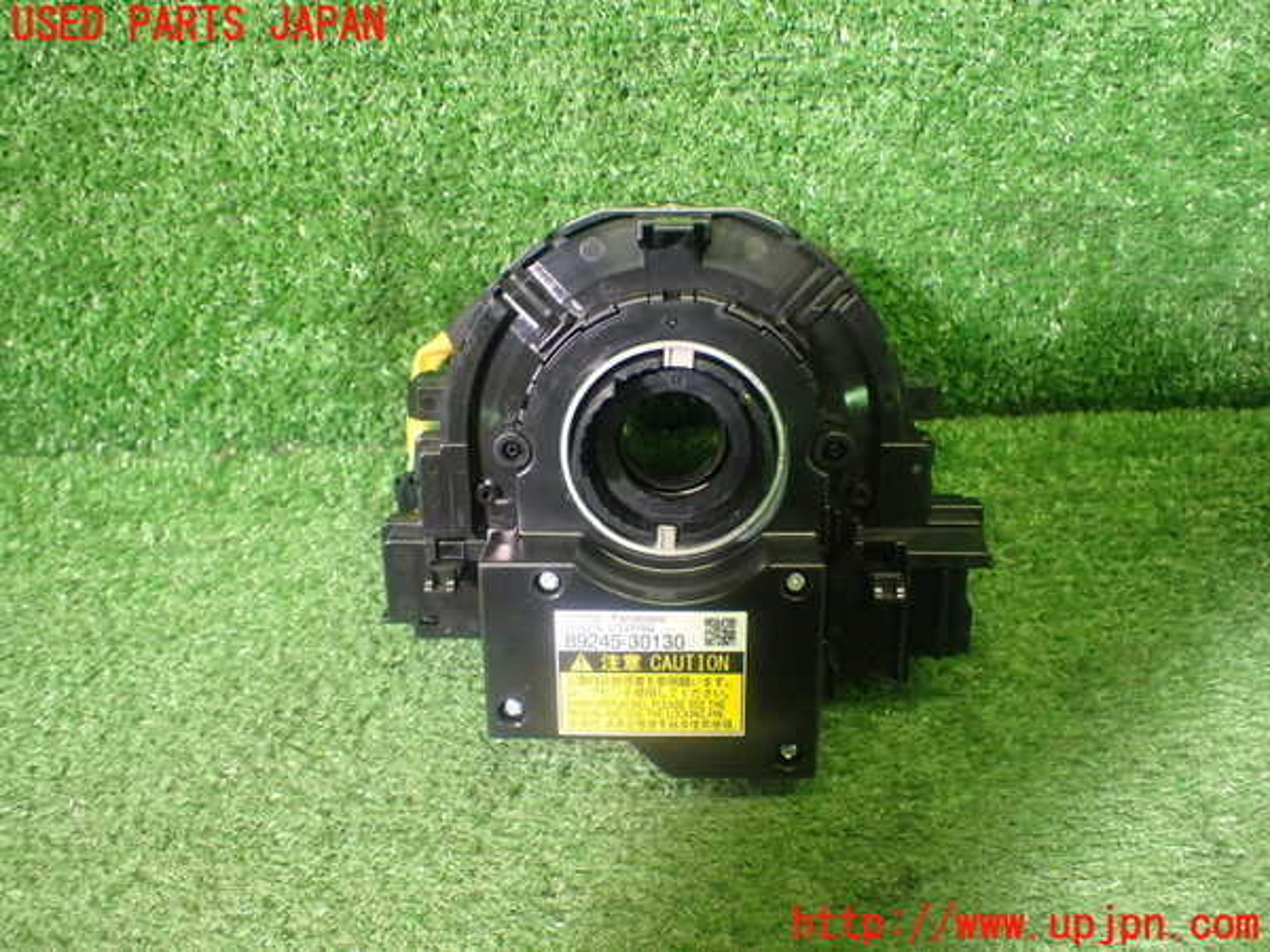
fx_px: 1101
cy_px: 476
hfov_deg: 60.0
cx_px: 635
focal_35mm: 30
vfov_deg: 46.8
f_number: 2.3
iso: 640
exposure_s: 1/125
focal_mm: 5.4
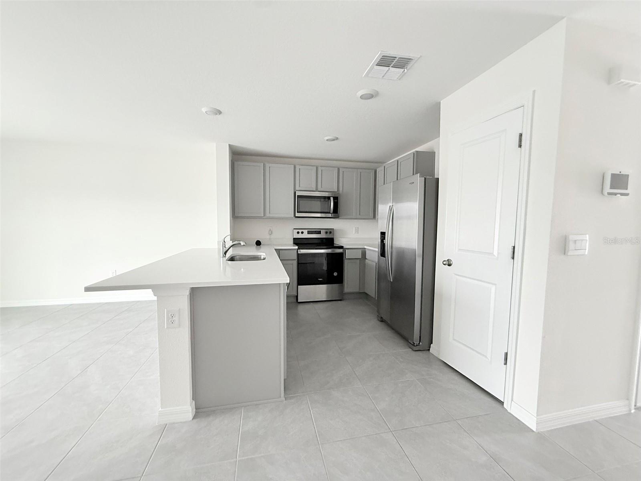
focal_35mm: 14
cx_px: 320
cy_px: 240
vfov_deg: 85.7
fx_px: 259
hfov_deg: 102.1
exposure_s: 1/60
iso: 500
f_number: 2.2
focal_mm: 2.22
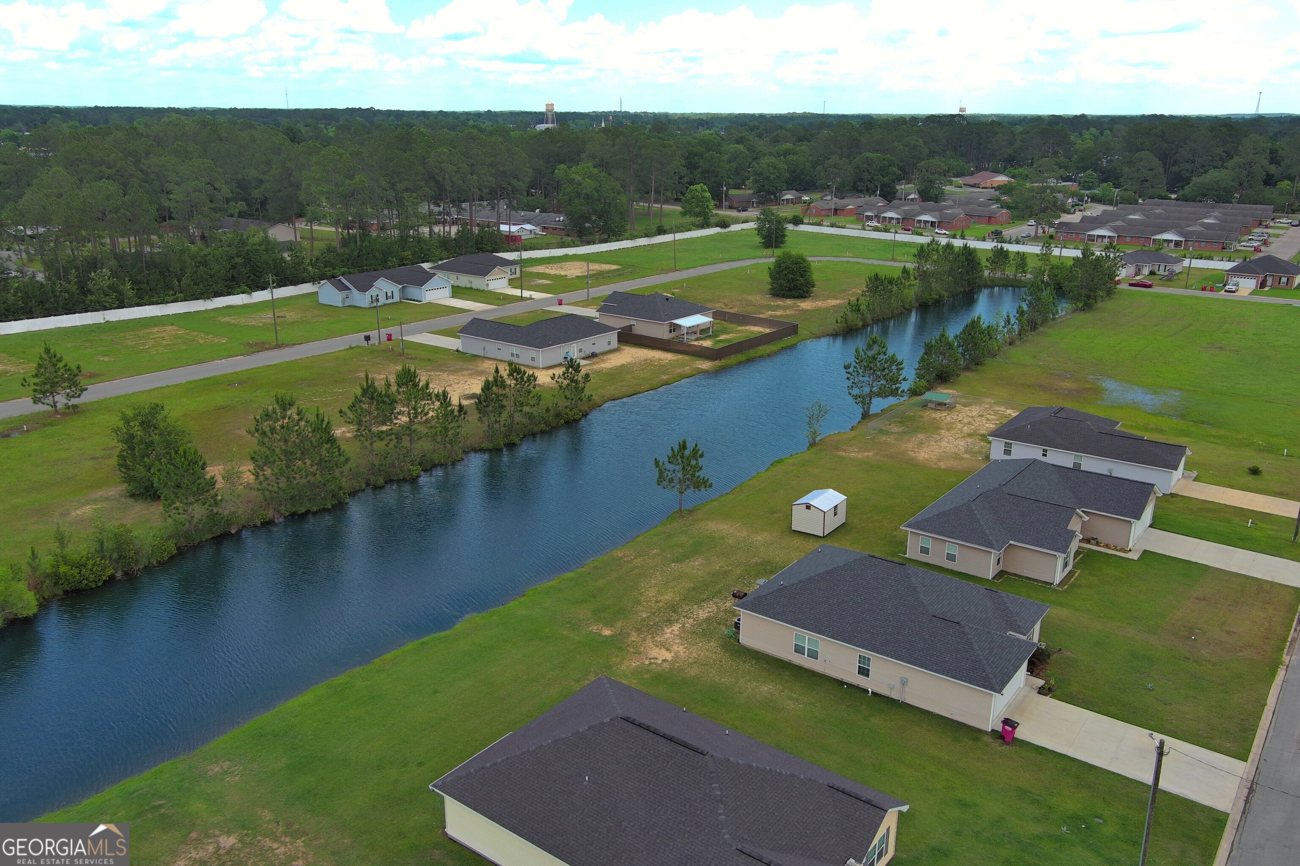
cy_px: 433
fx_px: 1047
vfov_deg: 45.0
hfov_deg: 63.7
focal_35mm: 29
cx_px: 650
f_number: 2.8
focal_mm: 10.57
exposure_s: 1/843
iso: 100
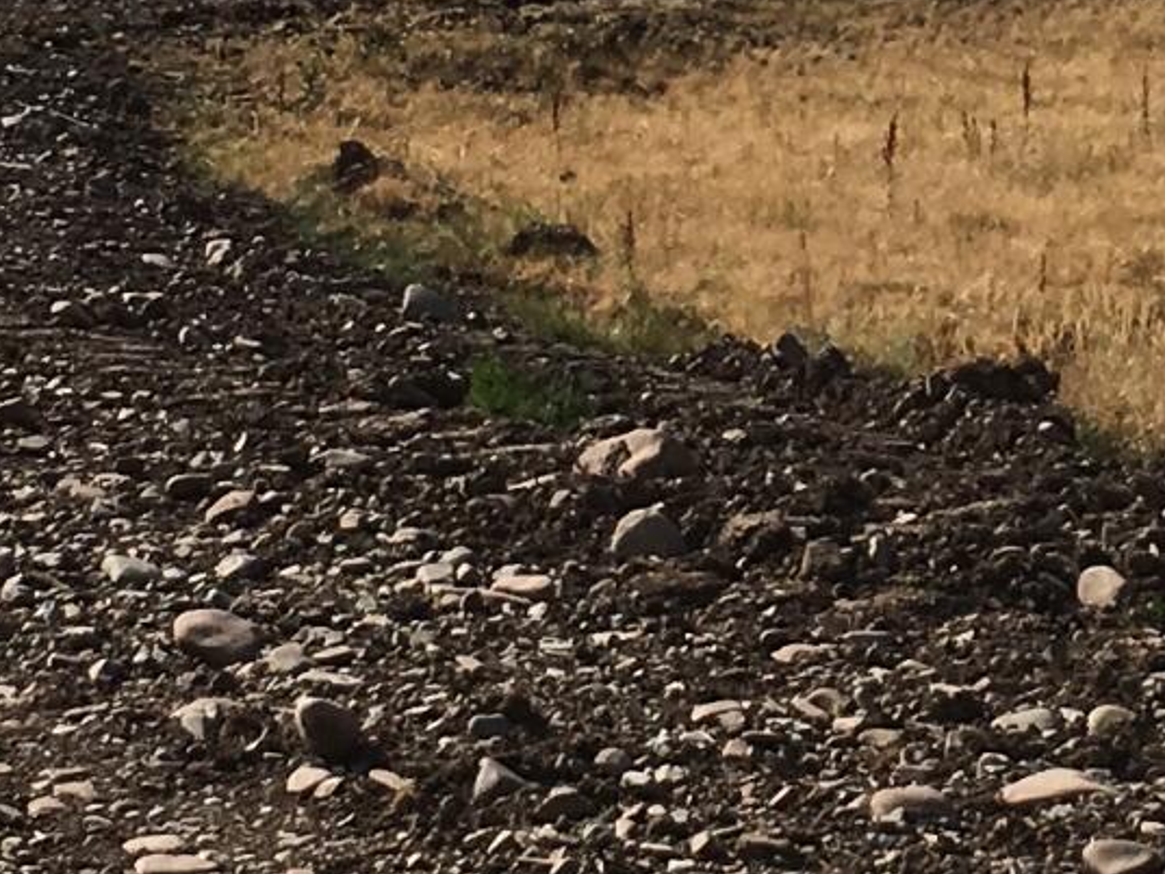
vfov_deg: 9.1
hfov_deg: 12.1
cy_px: -35
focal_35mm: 162
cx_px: 950
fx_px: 5453
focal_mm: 4.15
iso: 25
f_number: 2.2
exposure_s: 1/2849
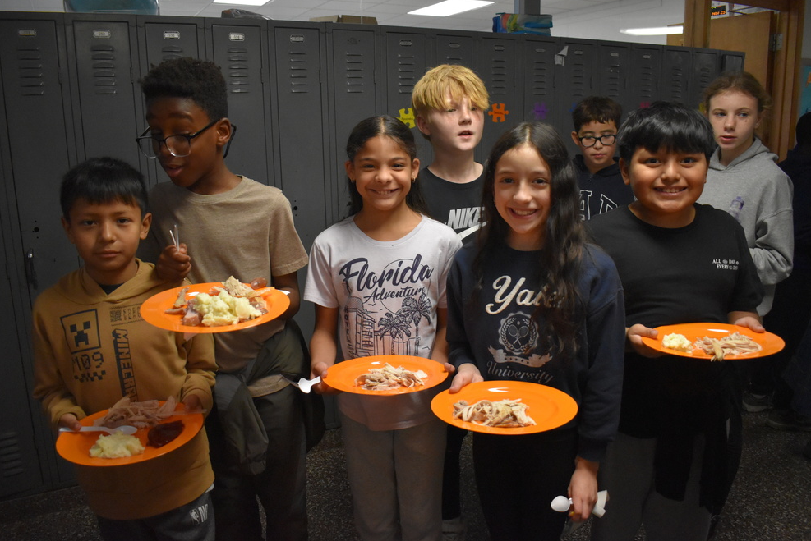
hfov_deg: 65.4
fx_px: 631
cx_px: 412
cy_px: 268
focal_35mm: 28
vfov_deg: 46.4
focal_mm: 18
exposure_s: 1/250
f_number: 3.5
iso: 3200
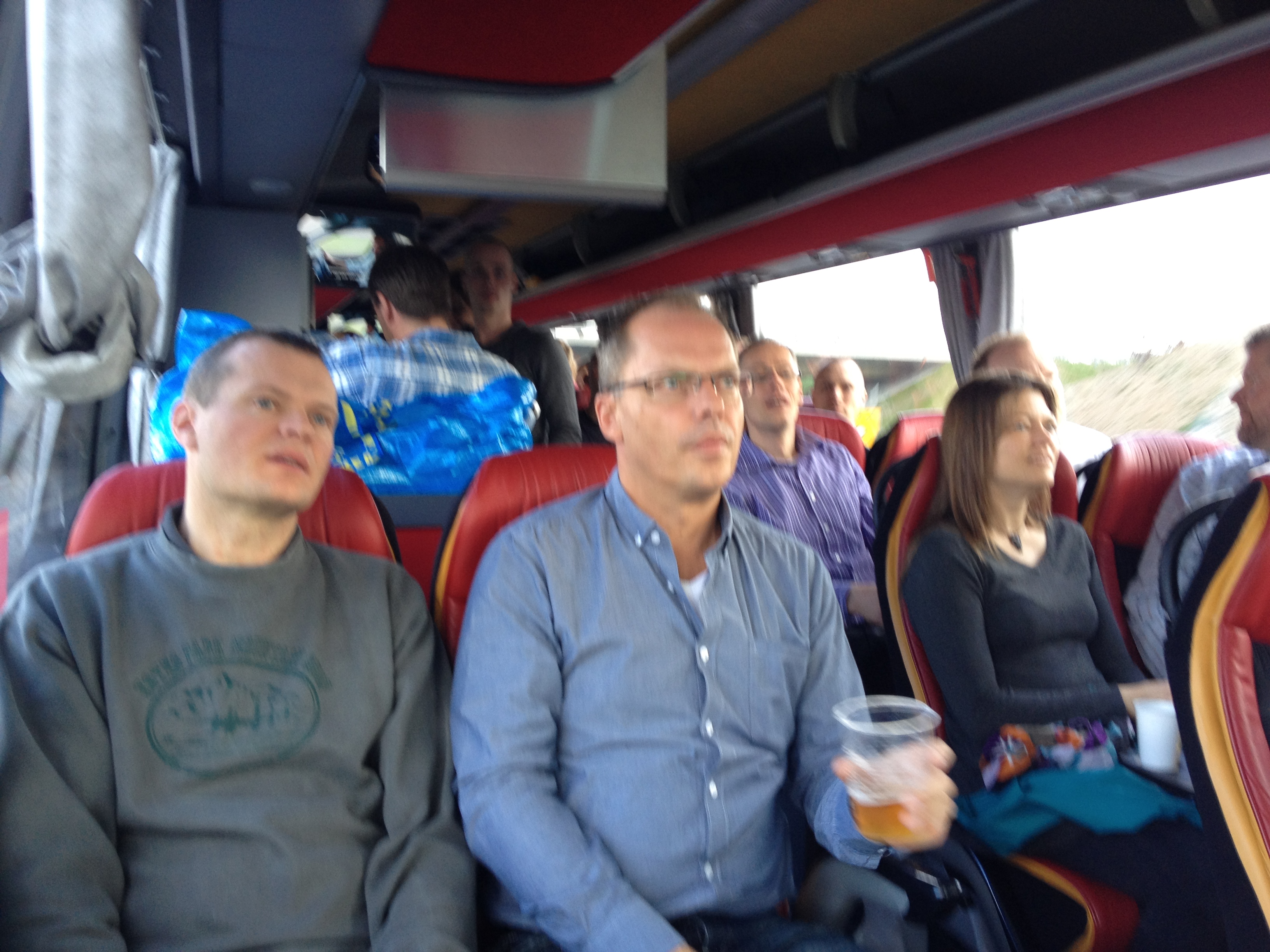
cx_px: 635
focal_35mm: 35
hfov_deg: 52.6
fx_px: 1284
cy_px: 476
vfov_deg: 40.7
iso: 80
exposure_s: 1/30
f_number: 2.4
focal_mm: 4.28
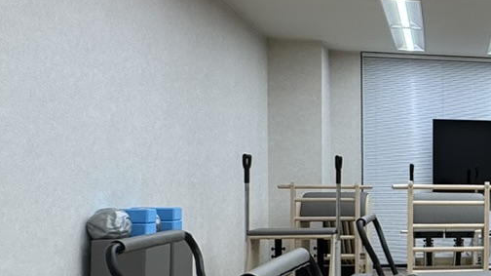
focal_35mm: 62
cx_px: 679
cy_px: 199
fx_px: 807
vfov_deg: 19.3
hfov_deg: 27.0
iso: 40
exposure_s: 1/131
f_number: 2.2
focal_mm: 2.22
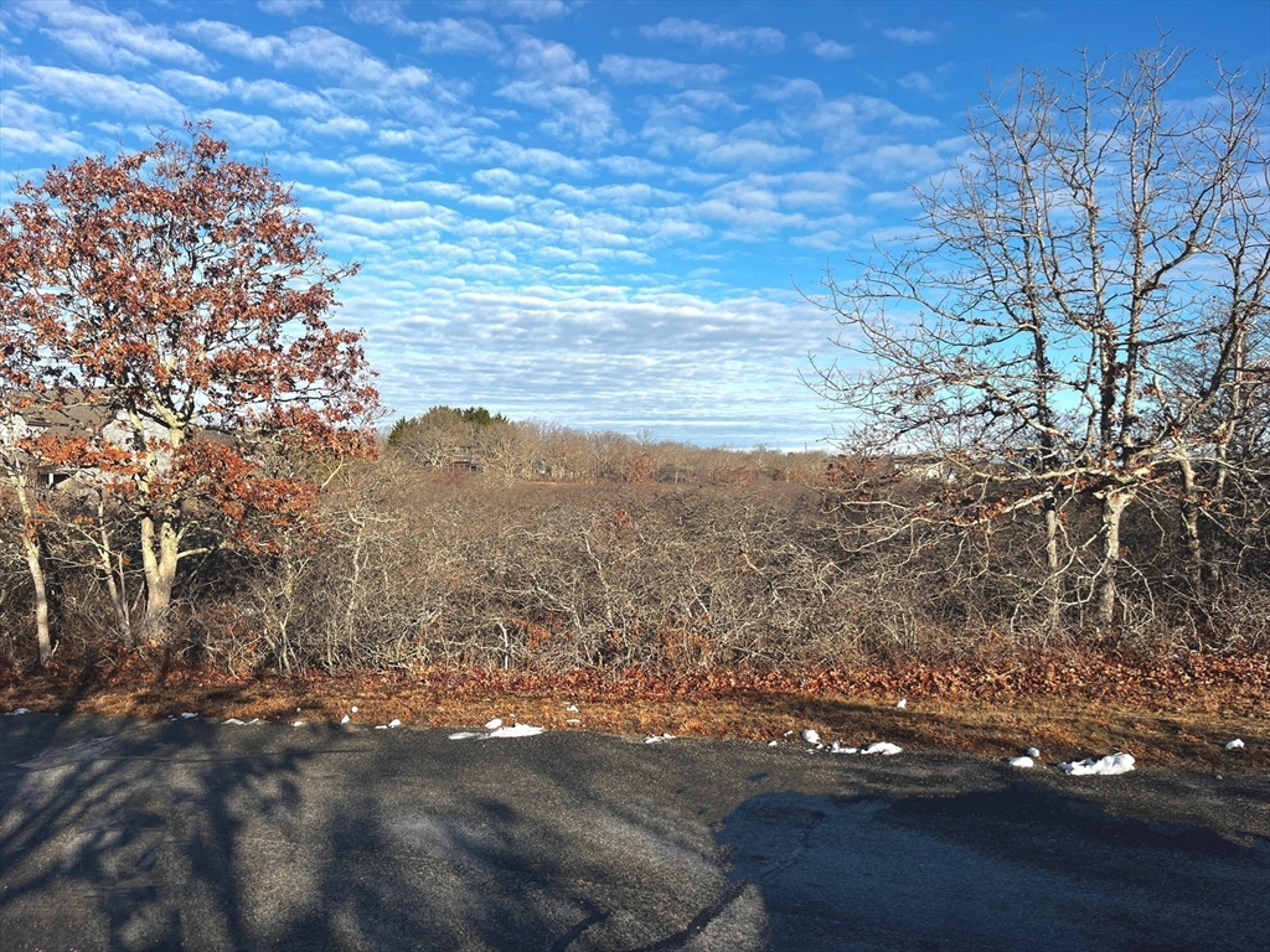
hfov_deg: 67.3
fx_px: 954
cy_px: 476
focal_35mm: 26
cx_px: 635
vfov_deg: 53.1
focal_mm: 5.1
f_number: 1.6
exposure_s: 1/2899
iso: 50
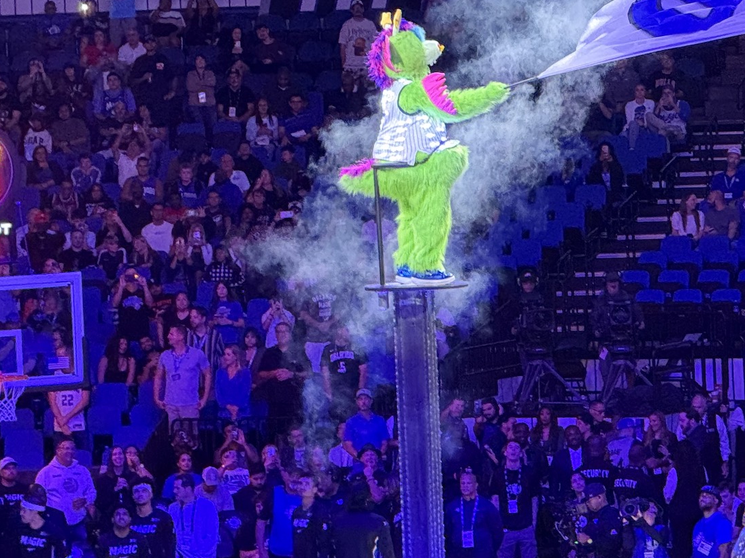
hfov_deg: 7.5
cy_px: 107
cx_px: 603
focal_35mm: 263
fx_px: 5660
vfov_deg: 5.6
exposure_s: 1/60
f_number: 2.8
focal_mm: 15.66
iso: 800
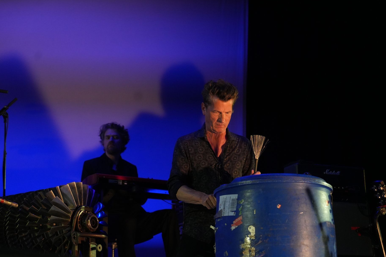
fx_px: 804
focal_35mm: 75
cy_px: 132
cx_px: 180
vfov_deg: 18.2
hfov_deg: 27.0
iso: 5000
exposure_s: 1/1600
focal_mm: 70
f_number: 4
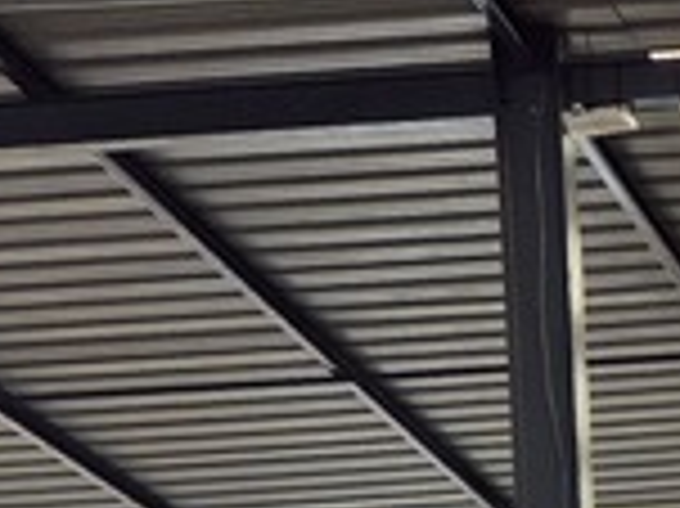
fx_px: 3062
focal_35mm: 156
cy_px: 1645
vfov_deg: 7.9
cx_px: 1401
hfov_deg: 11.3
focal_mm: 5.4
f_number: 1.8
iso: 25
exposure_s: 1/390
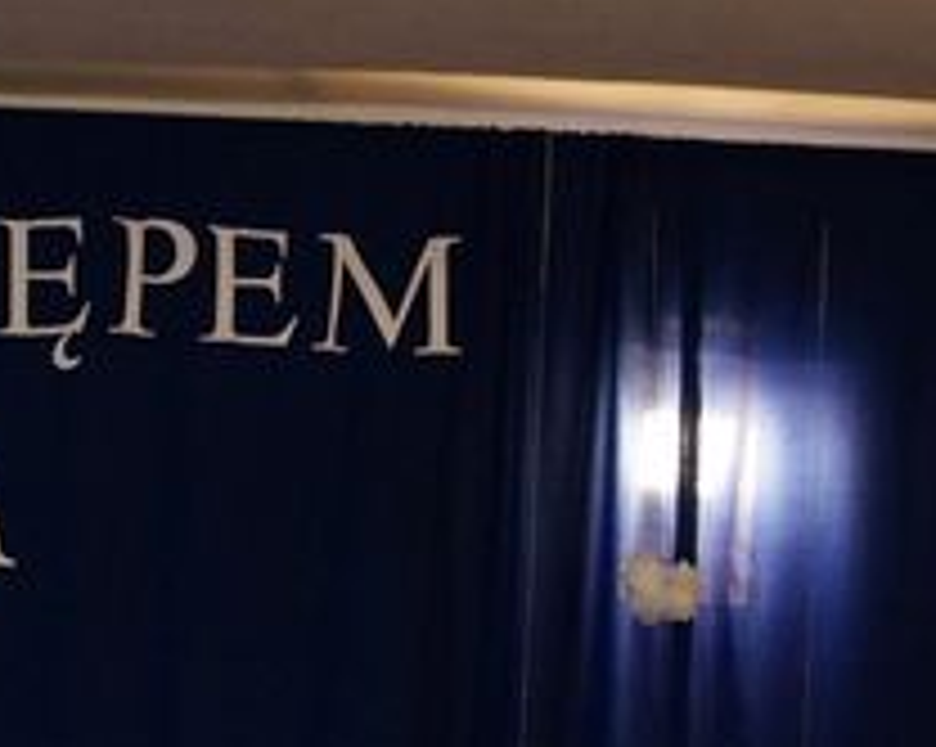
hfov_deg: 16.7
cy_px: 1328
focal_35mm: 110
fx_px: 3044
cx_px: -198
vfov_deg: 12.8
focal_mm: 18
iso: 1600
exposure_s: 1/60
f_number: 4
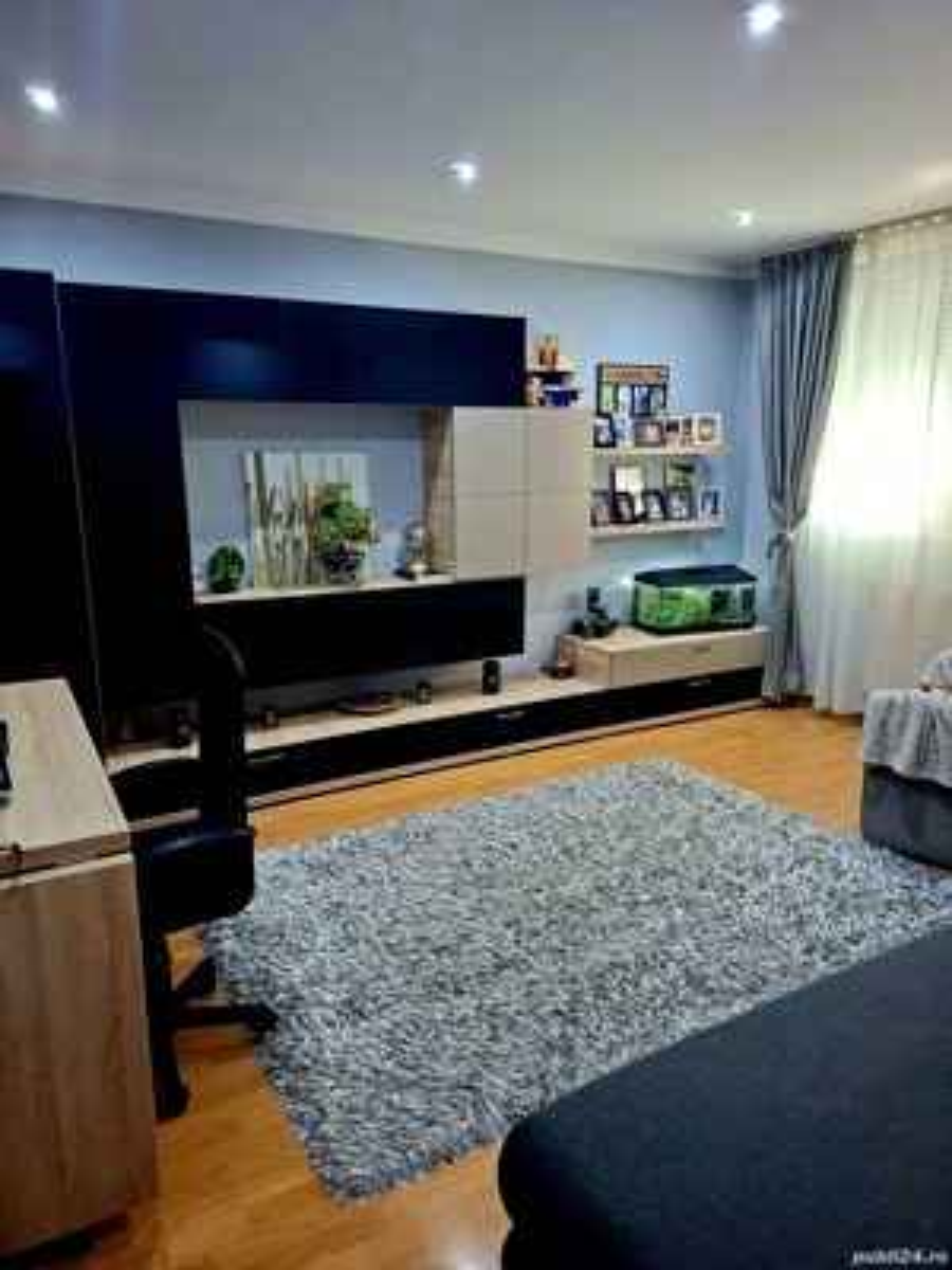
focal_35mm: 23
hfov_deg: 58.9
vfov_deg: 73.9
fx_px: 843
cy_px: 635
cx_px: 476
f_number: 1.8
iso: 320
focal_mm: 5.54
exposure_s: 1/33
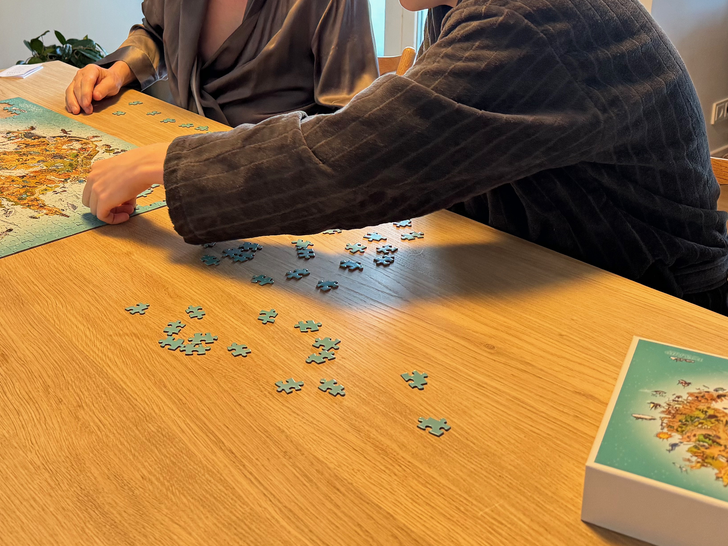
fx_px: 883
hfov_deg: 44.3
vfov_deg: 33.5
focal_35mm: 42
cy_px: 123
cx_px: 255
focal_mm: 6.86
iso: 250
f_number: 1.78
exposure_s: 1/50
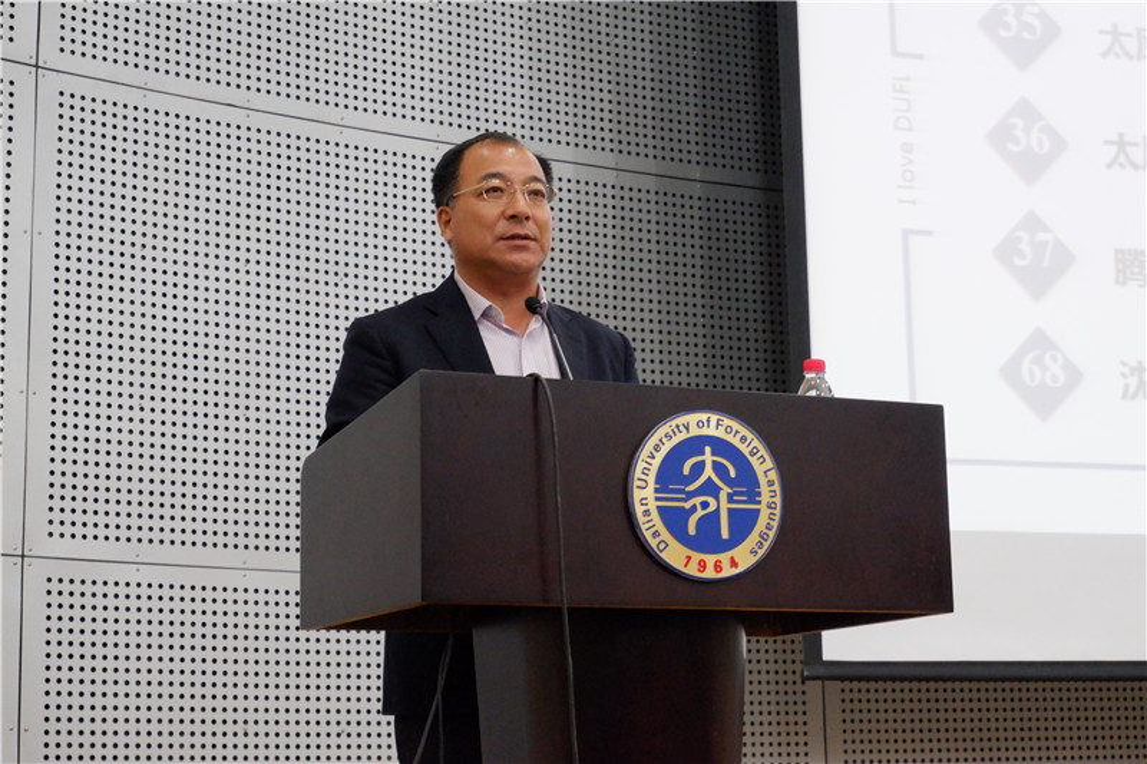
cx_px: 574
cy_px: 382
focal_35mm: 68
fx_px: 2166
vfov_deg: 20.0
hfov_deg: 29.7
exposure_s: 1/110
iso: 6400
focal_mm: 45
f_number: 5.6
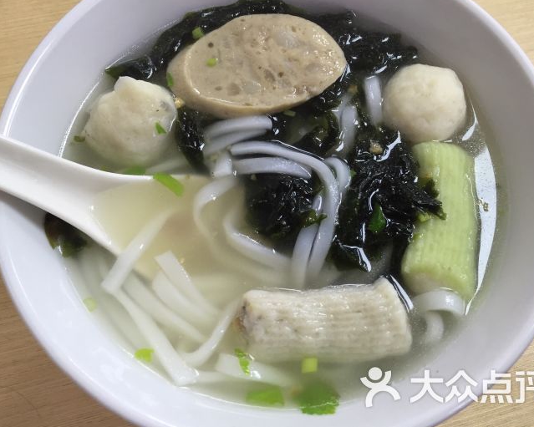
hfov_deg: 57.2
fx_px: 490
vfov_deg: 47.1
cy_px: 211
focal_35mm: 31
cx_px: 277
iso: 125
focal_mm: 4.15
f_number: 2.2
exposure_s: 1/33
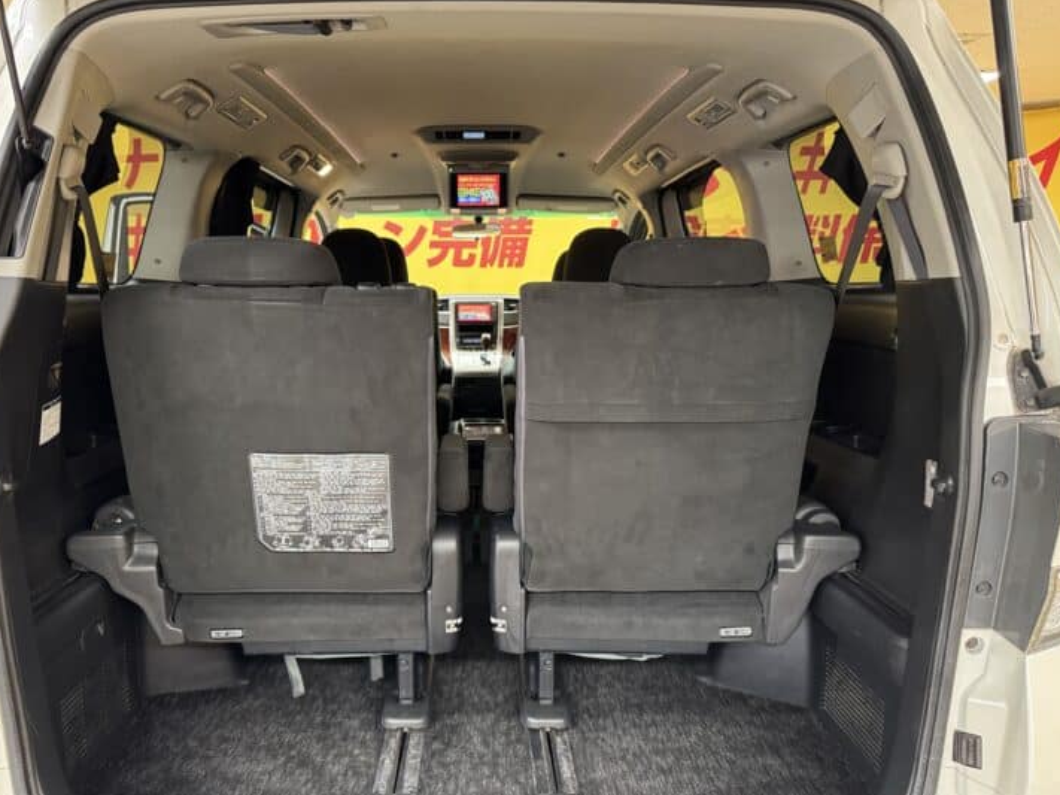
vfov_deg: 51.2
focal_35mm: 27
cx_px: 480
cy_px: 442
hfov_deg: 65.2
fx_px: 827
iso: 640
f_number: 1.78
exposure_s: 1/50
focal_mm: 6.76
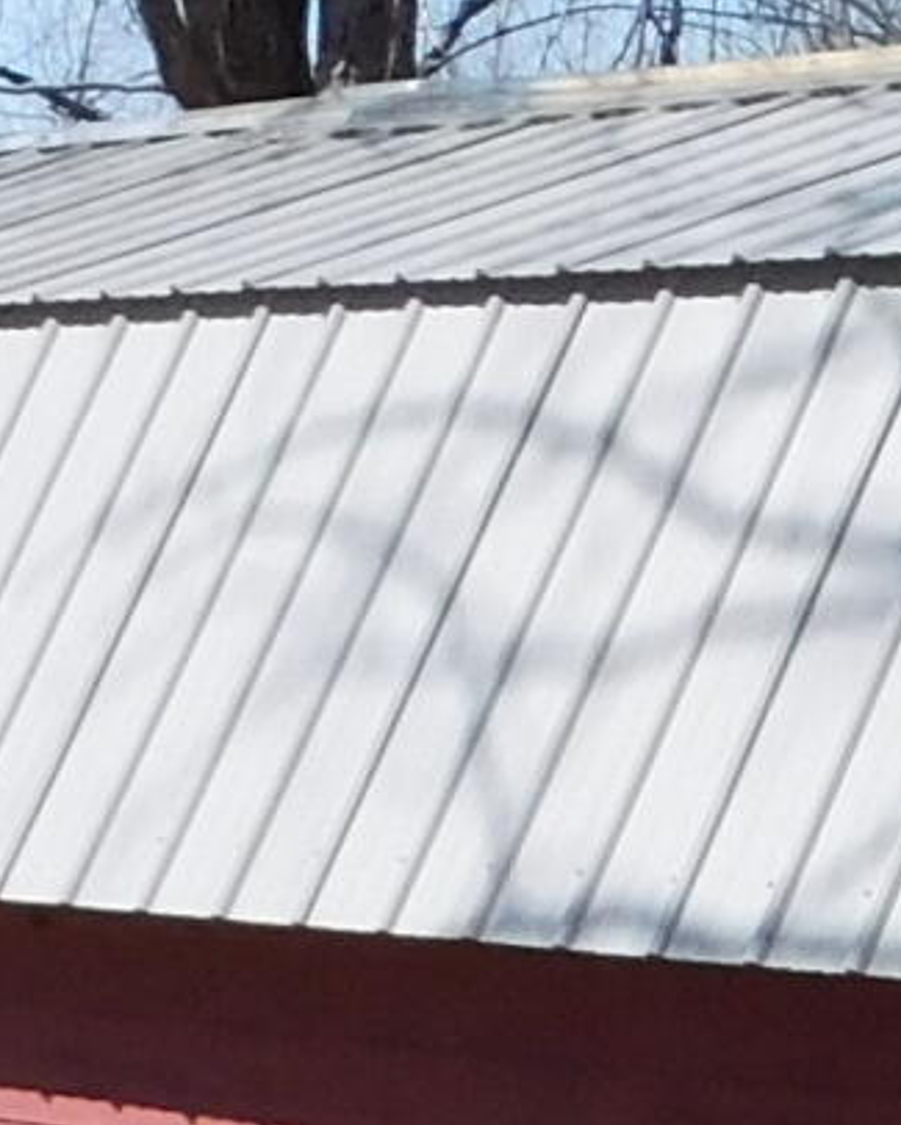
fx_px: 5531
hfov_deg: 8.2
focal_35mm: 166
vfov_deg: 11.6
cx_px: 2506
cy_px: 651
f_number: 3
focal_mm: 4
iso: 125
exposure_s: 1/1250
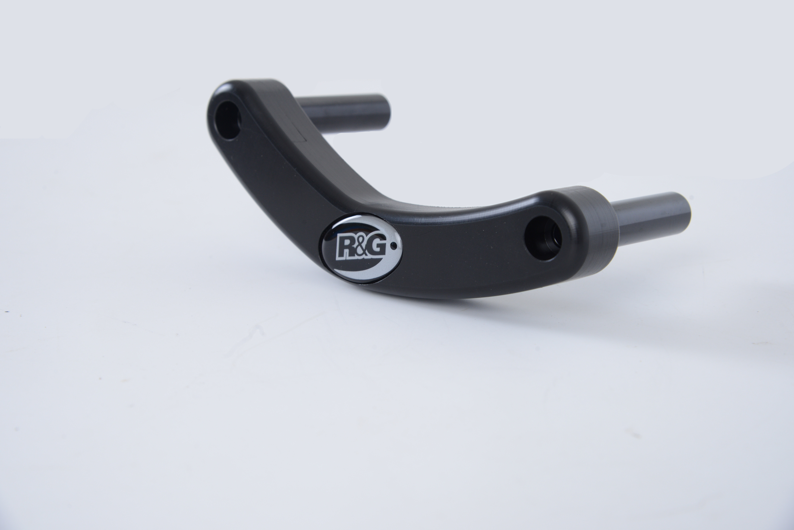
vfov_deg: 16.7
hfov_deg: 24.8
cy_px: 265
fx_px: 1809
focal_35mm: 82
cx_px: 397
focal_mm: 82
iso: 320
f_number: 11
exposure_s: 1/60
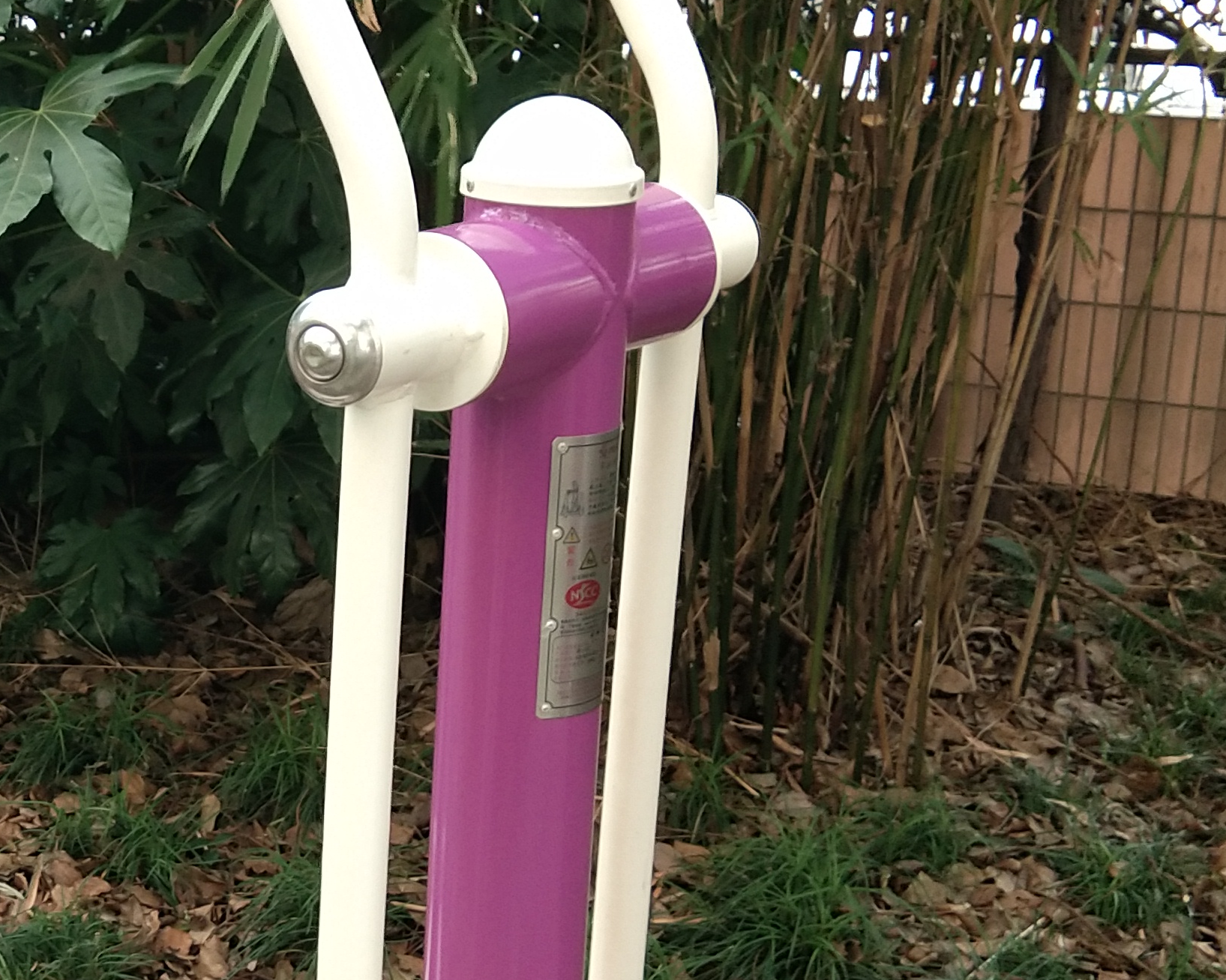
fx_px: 2794
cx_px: 109
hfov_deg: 24.0
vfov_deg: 19.9
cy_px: 489
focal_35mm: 77
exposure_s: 1/50
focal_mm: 3.69
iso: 250
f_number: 2.2
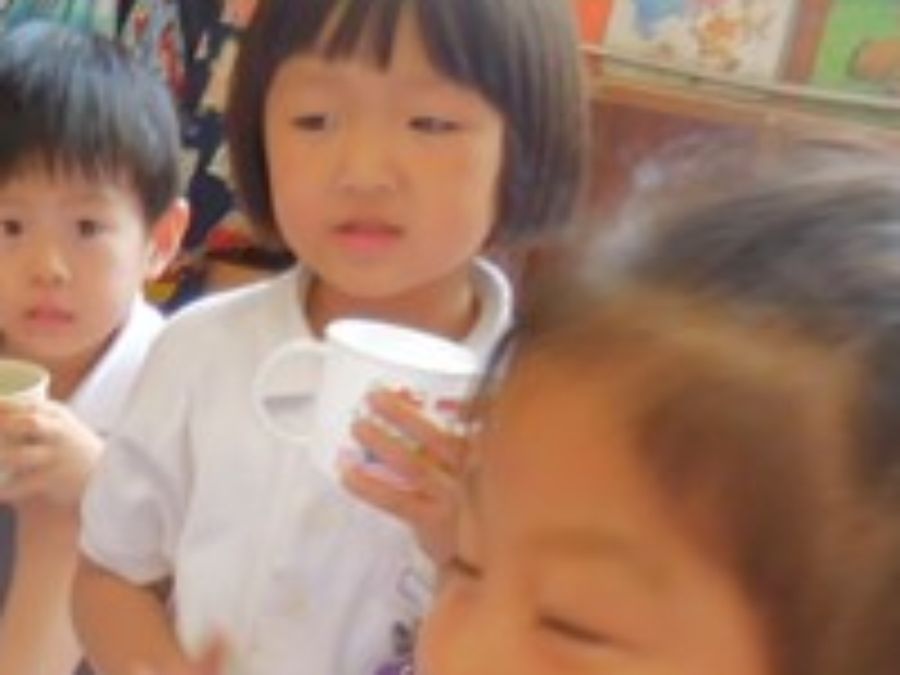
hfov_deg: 23.8
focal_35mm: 80
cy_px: 688
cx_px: 108
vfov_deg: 17.9
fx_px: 2080
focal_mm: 4.5
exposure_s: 1/30
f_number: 3.3
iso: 140
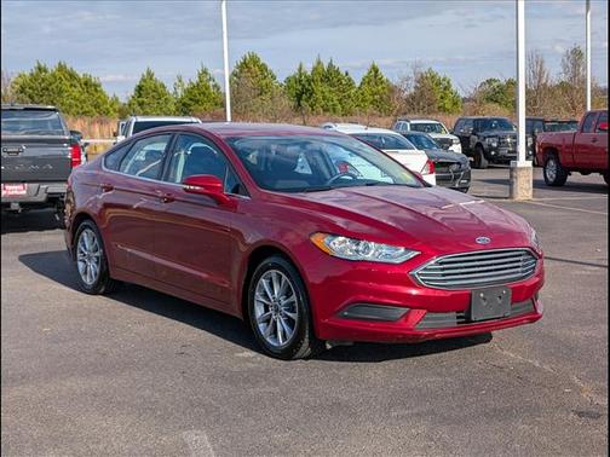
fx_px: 863
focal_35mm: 49
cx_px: 305
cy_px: 228
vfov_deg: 29.7
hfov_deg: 38.9
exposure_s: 1/1667
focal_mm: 6.9
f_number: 1.68
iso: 22
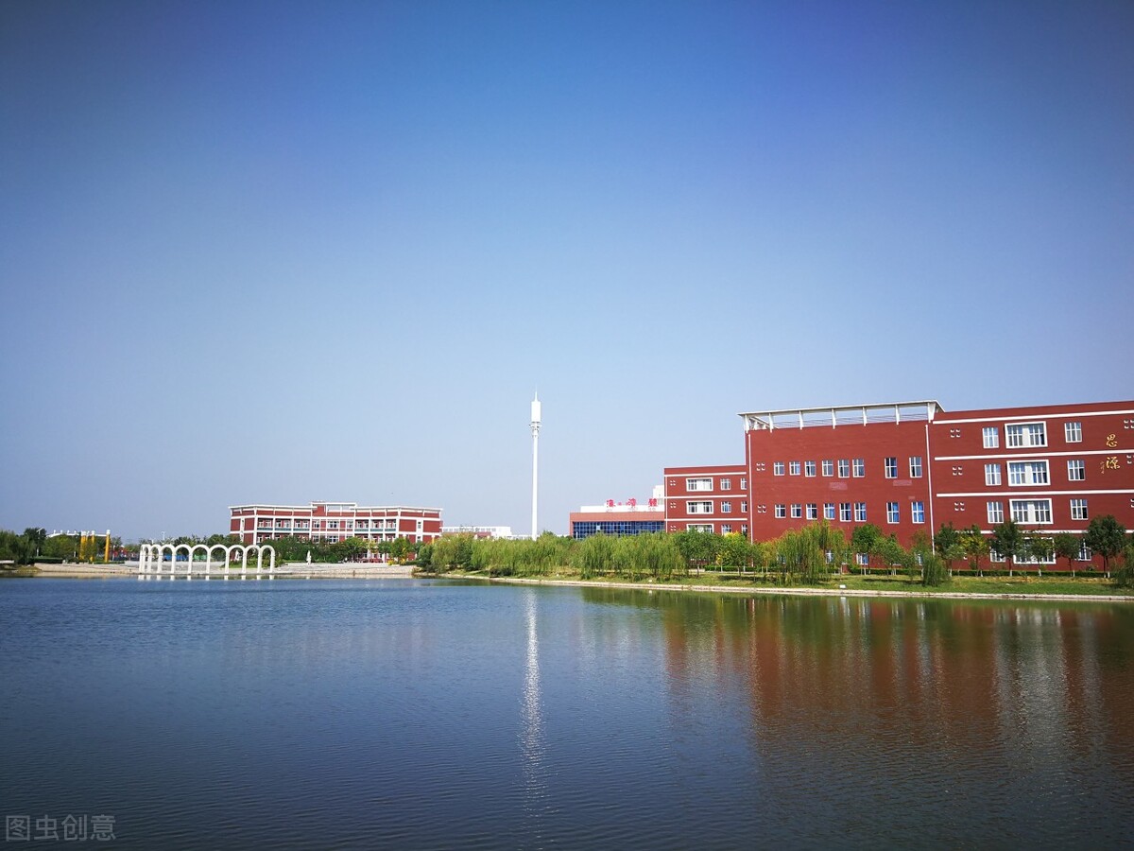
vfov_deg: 51.4
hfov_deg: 65.3
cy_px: 426
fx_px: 885
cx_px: 567
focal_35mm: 27
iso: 50
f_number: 2.2
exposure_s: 1/933
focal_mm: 3.95
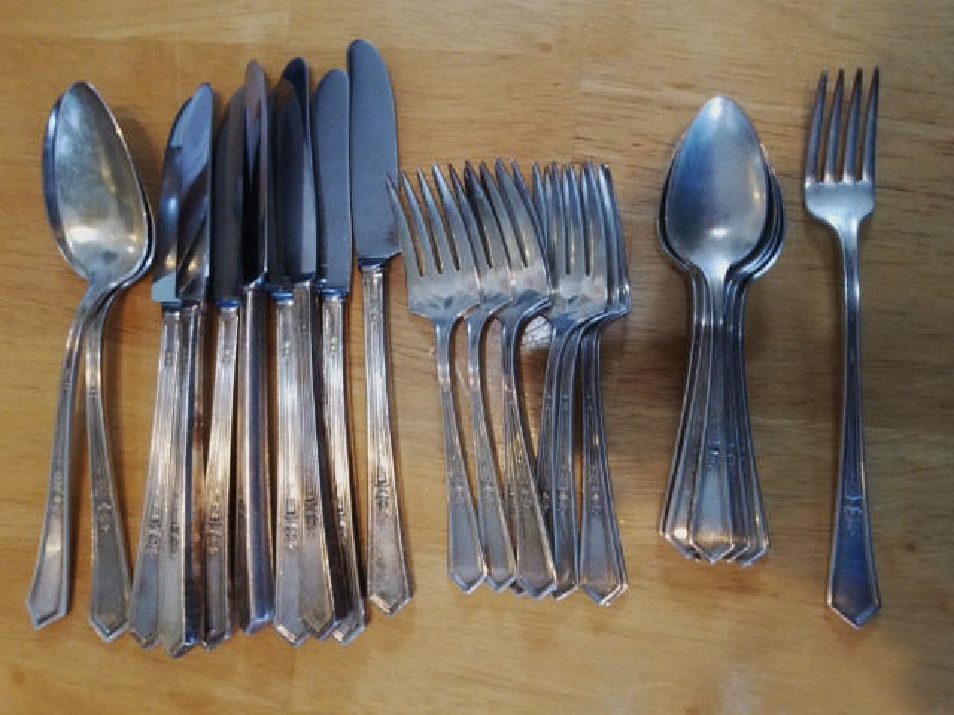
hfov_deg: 67.3
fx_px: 717
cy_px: 358
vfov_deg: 53.1
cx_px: 477
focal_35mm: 26
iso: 160
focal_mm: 4.2
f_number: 1.7
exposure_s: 1/40
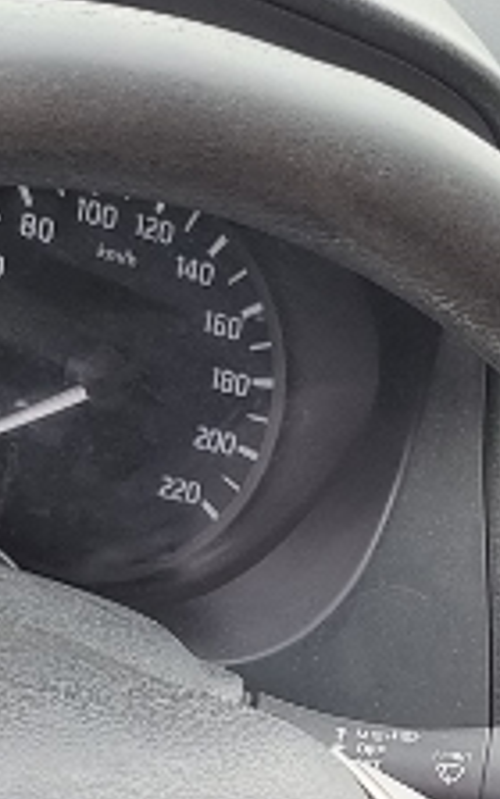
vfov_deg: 15.1
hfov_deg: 10.1
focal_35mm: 126
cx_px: 721
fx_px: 2747
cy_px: 1266
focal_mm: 5.4
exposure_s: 1/166
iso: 50
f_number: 1.8
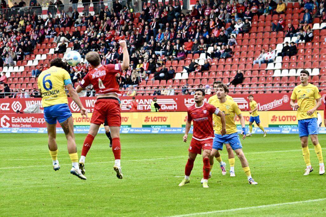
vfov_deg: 10.6
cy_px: 108
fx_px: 1177
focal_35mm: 130
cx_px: 163
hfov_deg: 15.8
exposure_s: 1/1600
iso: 3600
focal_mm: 130
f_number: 4.8
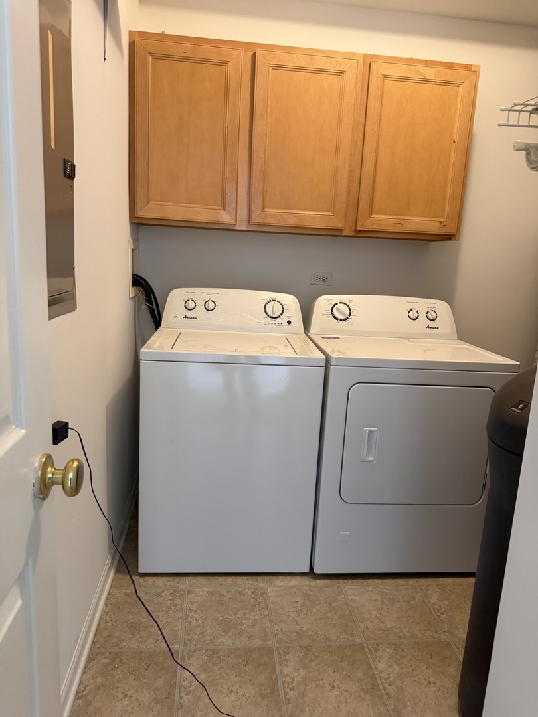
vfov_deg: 71.6
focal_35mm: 24
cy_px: 358
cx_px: 269
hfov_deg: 56.8
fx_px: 497
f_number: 1.78
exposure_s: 1/60
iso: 400
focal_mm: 6.76
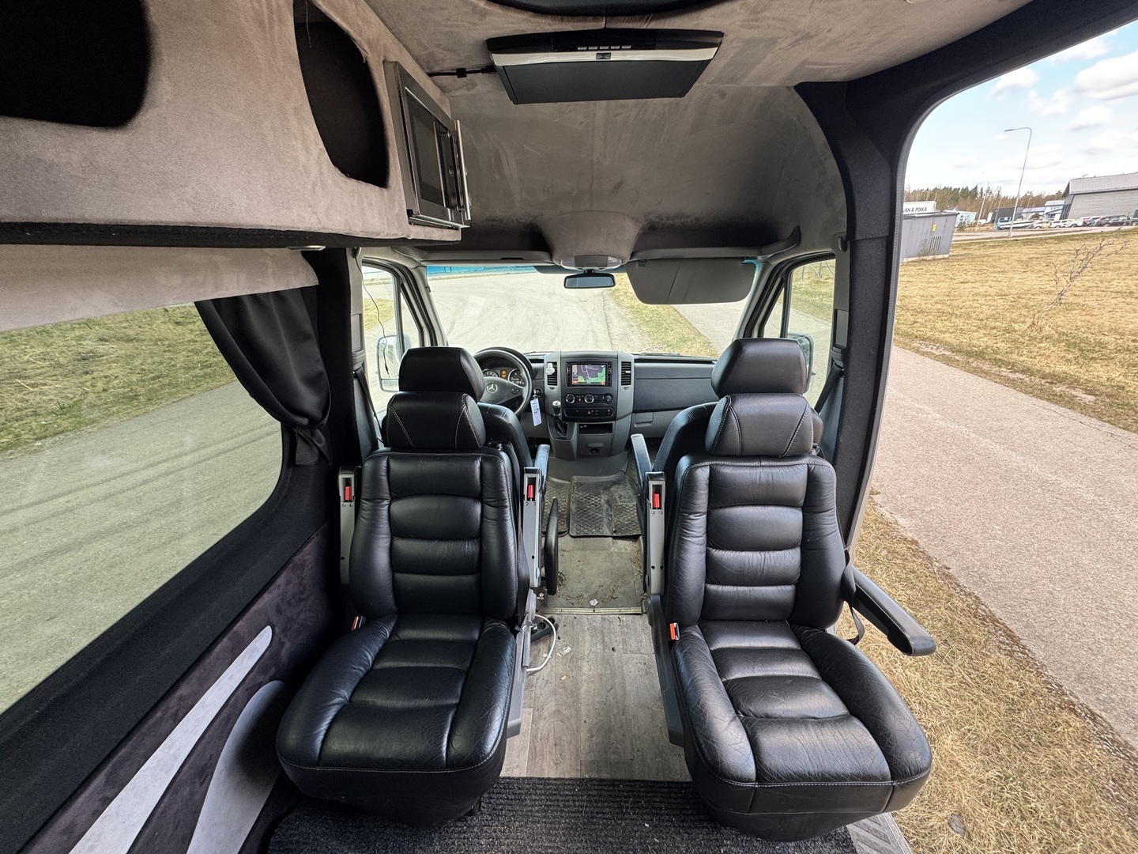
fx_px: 460
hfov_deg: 102.1
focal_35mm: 14
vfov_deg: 85.7
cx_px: 569
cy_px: 427
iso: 80
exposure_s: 1/99
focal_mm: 2.22
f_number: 2.2
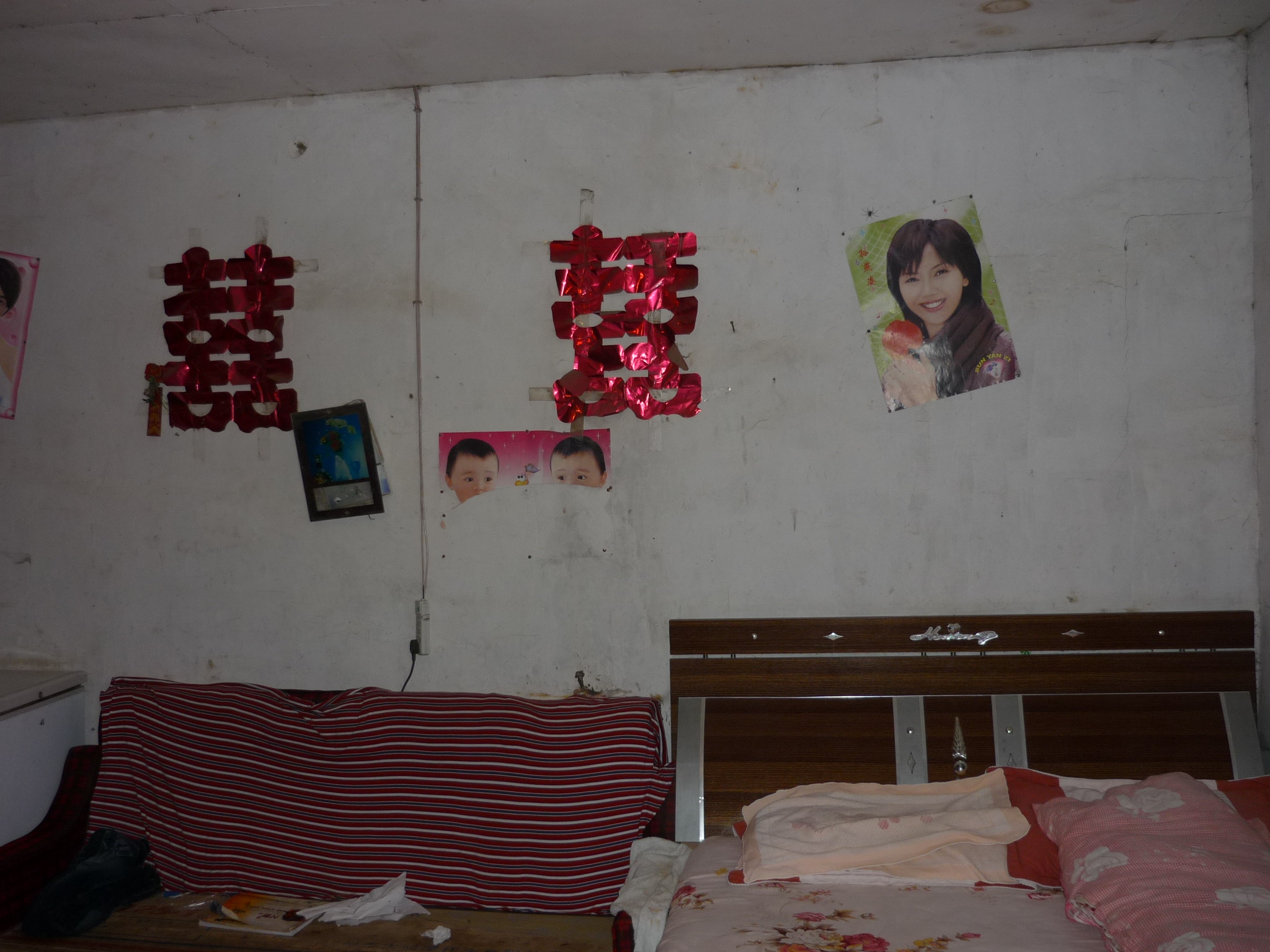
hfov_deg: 55.4
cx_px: 635
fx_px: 1211
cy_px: 476
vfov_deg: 42.9
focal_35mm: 33
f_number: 2.8
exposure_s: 1/30
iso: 100
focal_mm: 5.5
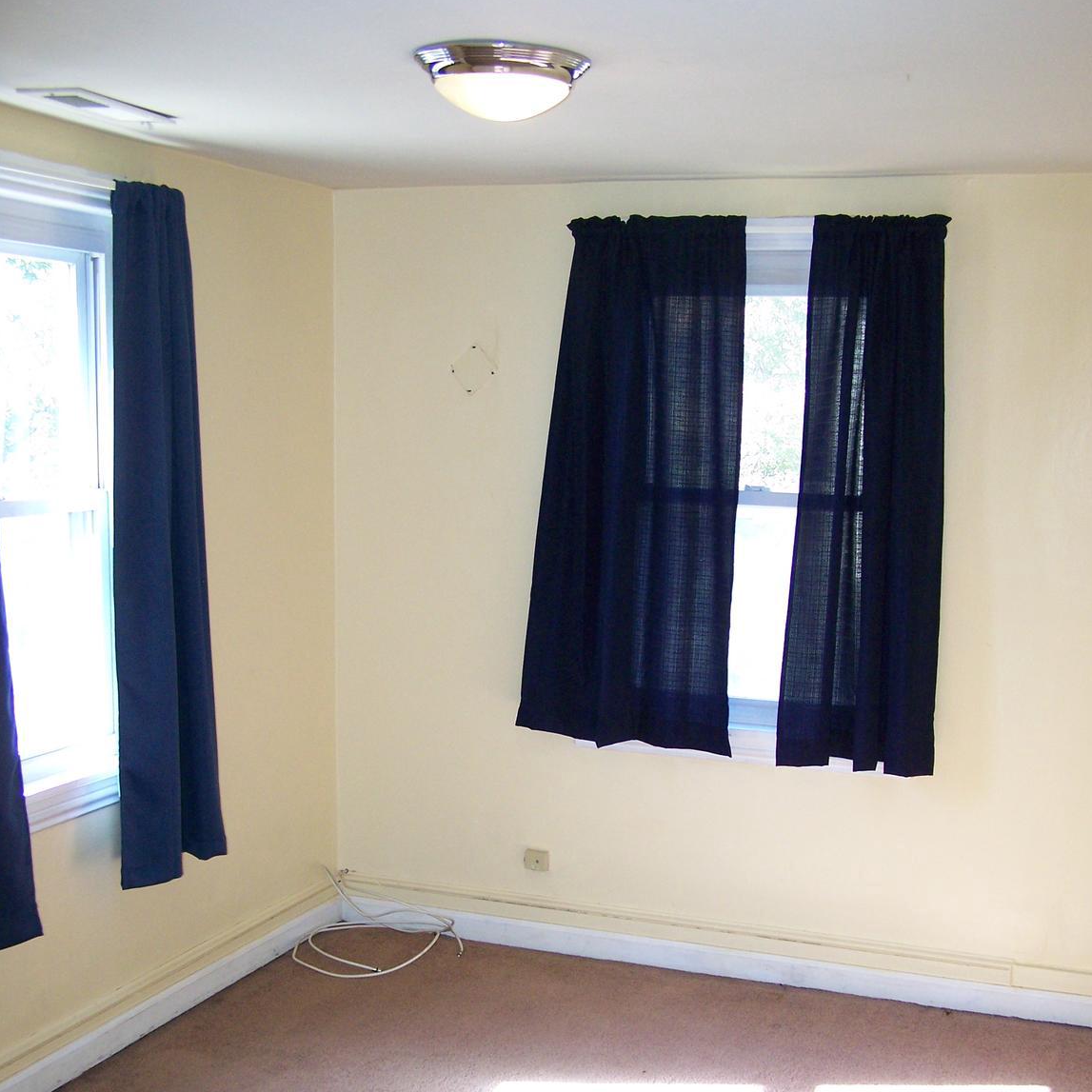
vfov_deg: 37.2
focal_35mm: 45
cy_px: 726
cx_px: 547
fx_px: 1606
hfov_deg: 37.6
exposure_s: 1/80
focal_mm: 6.3
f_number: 2.8
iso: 160
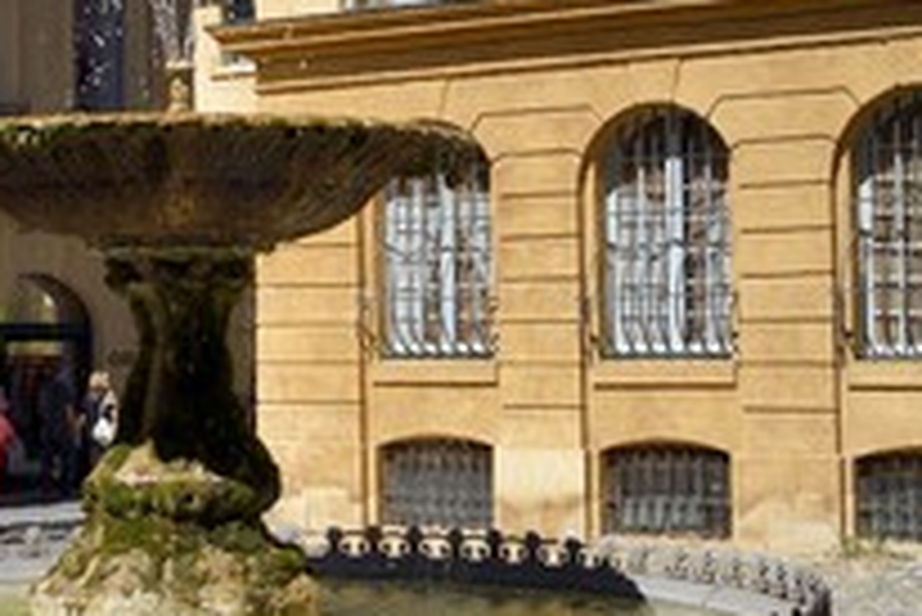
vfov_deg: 15.2
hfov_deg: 22.5
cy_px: 216
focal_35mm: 90
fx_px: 2307
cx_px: 274
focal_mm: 44
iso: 200
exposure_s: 1/200
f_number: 14
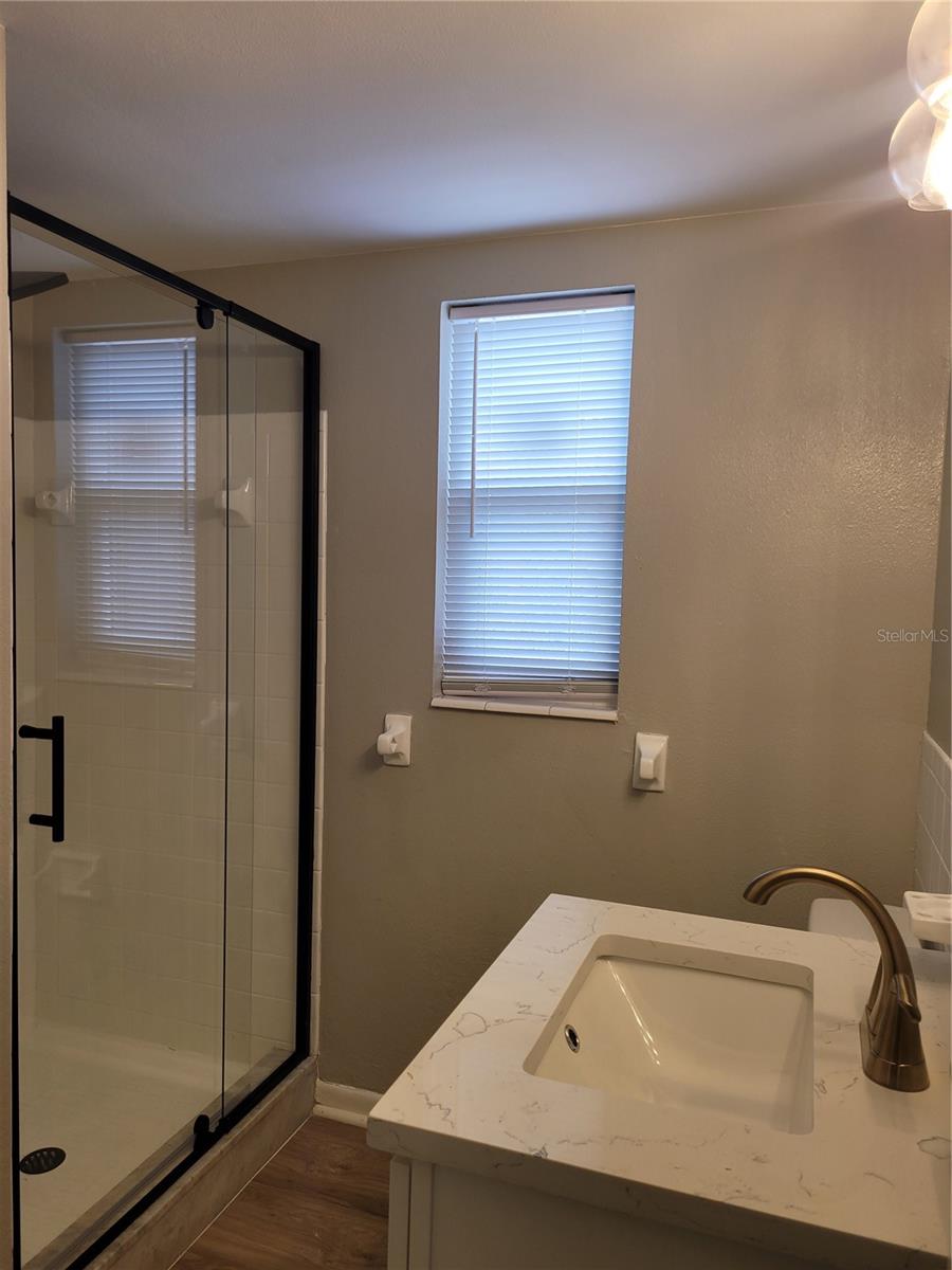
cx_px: 476
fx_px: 953
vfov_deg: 67.3
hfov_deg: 53.1
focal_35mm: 26
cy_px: 635
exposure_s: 1/120
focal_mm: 5.4
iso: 64
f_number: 1.8
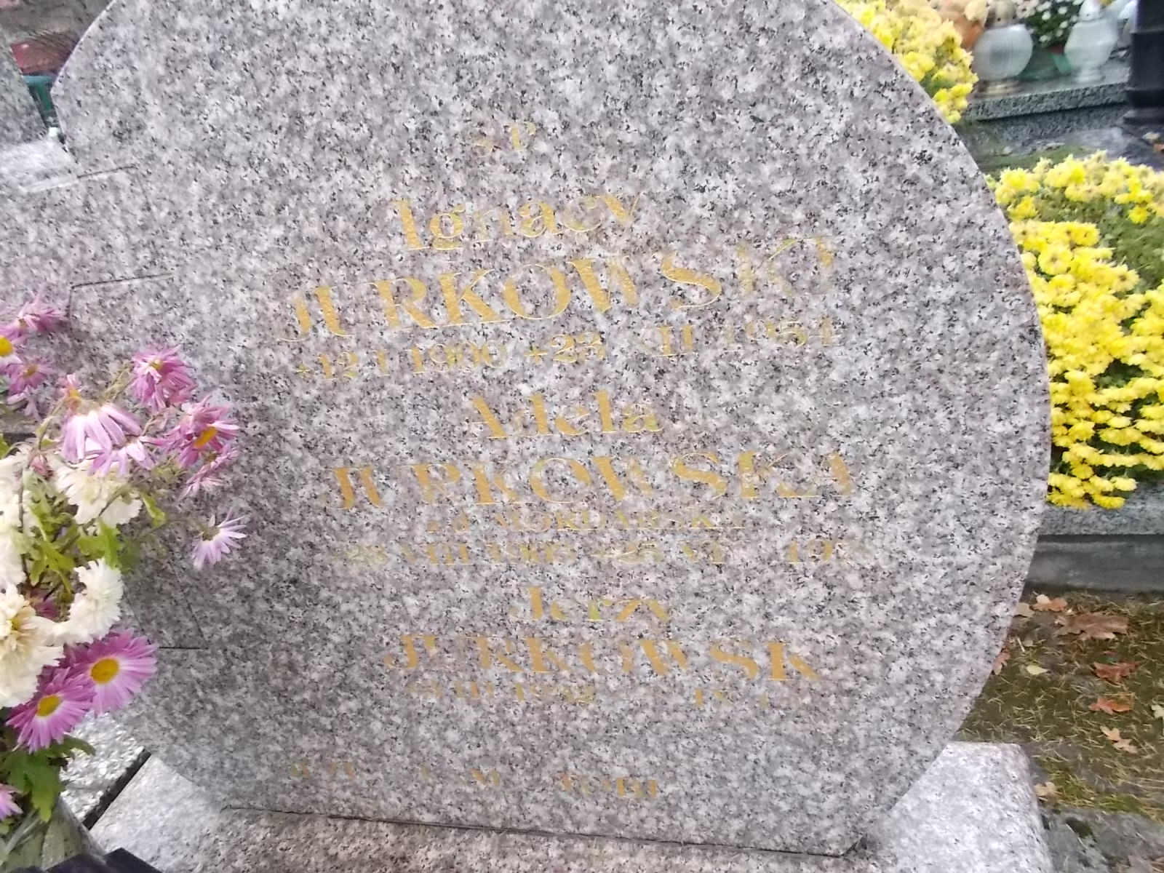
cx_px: 582
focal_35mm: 26
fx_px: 874
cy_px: 436
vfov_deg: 53.1
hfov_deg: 67.3
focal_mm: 4.6
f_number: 3.2
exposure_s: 1/160
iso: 400
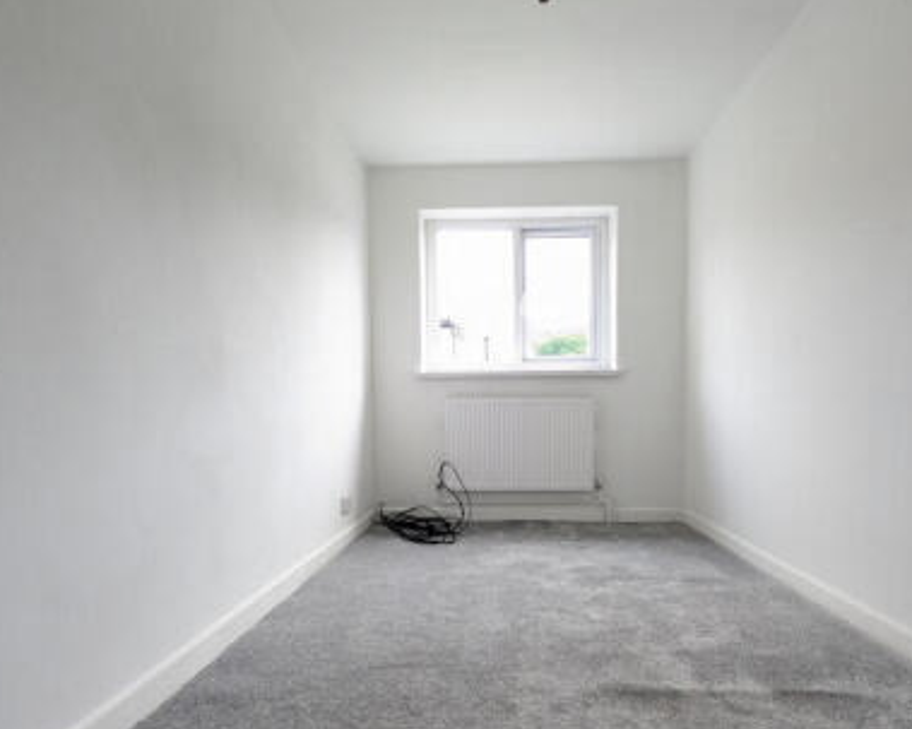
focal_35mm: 21
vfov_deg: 64.9
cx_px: 491
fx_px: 567
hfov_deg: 77.5
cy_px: 437
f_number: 2.2
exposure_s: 1/100
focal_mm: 1.83
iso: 93
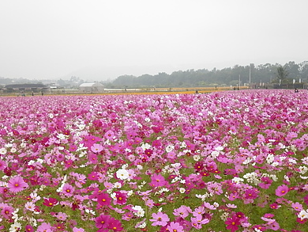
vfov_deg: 24.2
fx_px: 534
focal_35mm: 60
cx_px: 138
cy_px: 176
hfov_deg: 32.1
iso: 80
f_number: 3.3
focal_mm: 7.1
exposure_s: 1/320
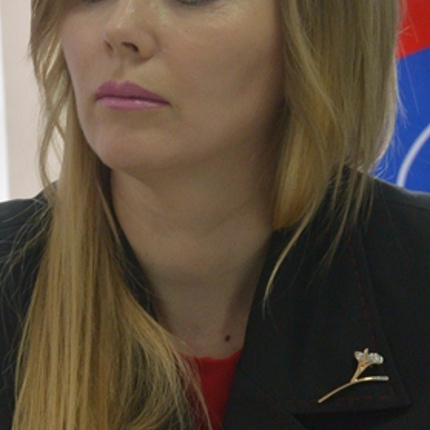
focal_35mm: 198
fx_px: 2783
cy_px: 176
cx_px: 142
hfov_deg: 8.8
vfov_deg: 8.8
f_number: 3.8
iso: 400
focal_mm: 30
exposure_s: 1/50
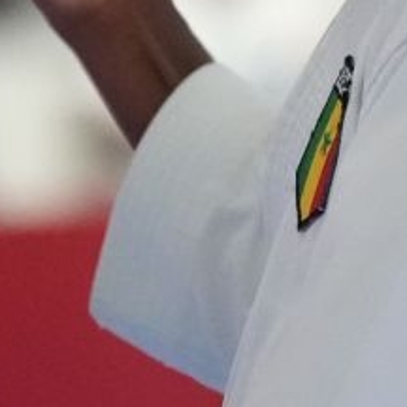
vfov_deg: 1.2
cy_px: 30
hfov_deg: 1.2
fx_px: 18876
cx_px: 260
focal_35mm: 1419
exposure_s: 1/500
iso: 8000
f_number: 2.8
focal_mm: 200
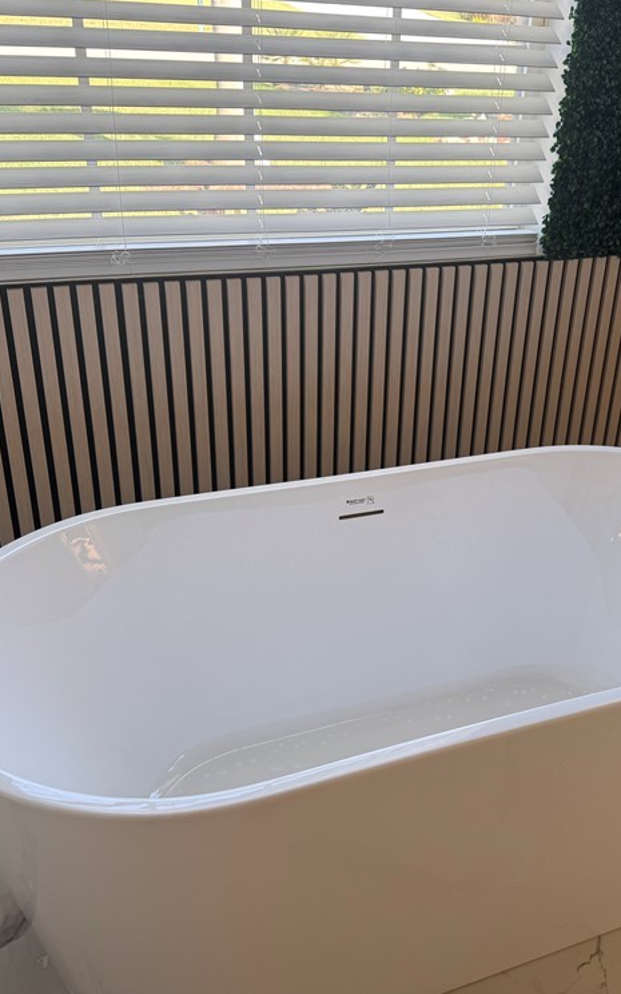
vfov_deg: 55.3
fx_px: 948
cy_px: 492
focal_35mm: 35
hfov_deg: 35.8
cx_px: 426
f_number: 1.78
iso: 64
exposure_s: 1/121
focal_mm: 6.76
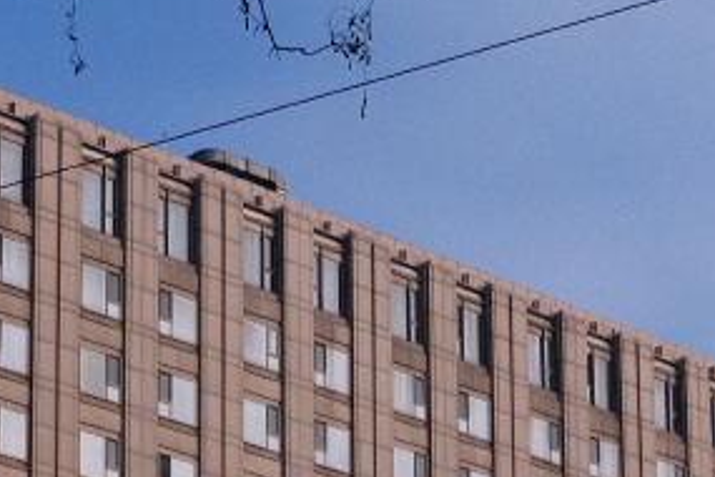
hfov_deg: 14.8
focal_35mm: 139
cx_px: 294
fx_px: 2760
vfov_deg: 9.2
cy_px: 964
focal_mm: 22.3
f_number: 5.6
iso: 640
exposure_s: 1/550
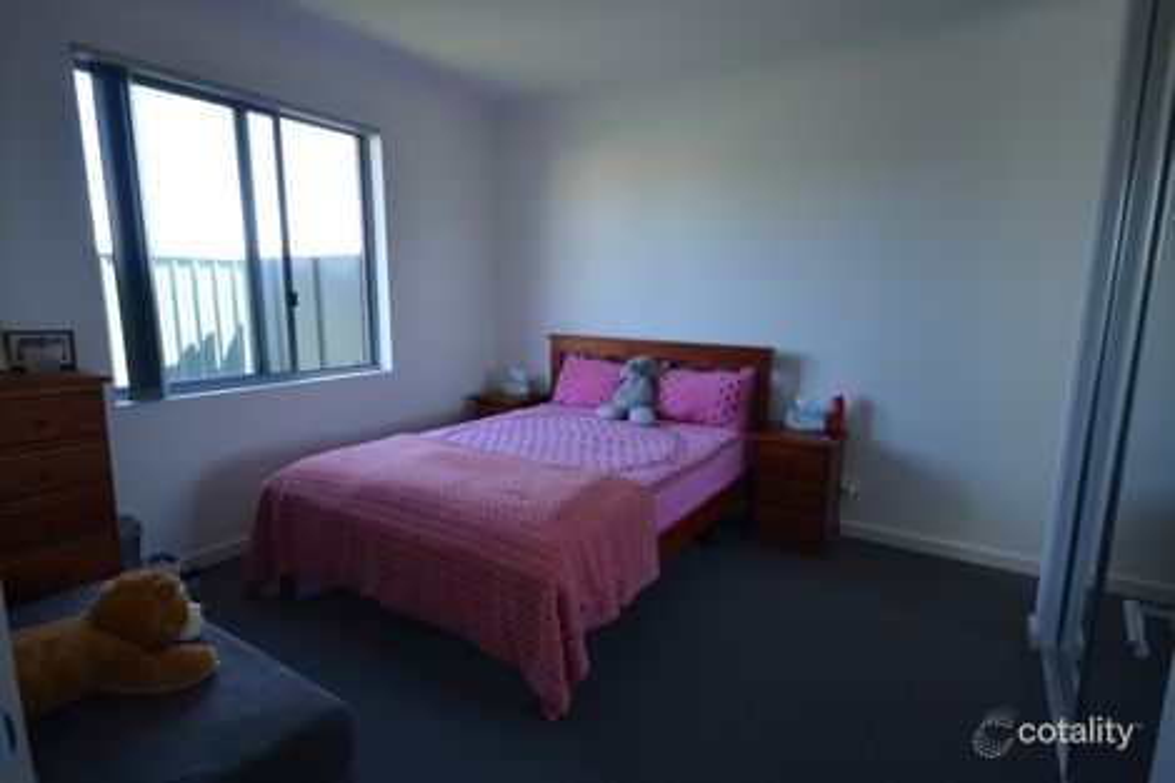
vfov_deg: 63.2
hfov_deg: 85.4
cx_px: 588
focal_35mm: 20
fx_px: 636
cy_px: 392
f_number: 4.5
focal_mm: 13
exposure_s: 1/20
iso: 100
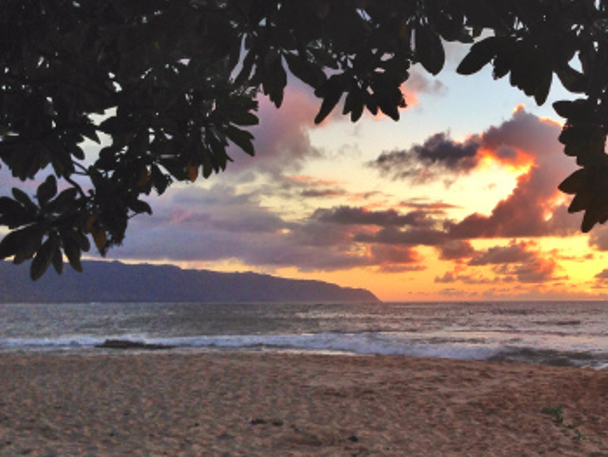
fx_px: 967
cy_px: 254
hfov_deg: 33.9
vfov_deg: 26.6
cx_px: 486
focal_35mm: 55
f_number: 2.4
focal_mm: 4.12
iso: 50
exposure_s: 1/232
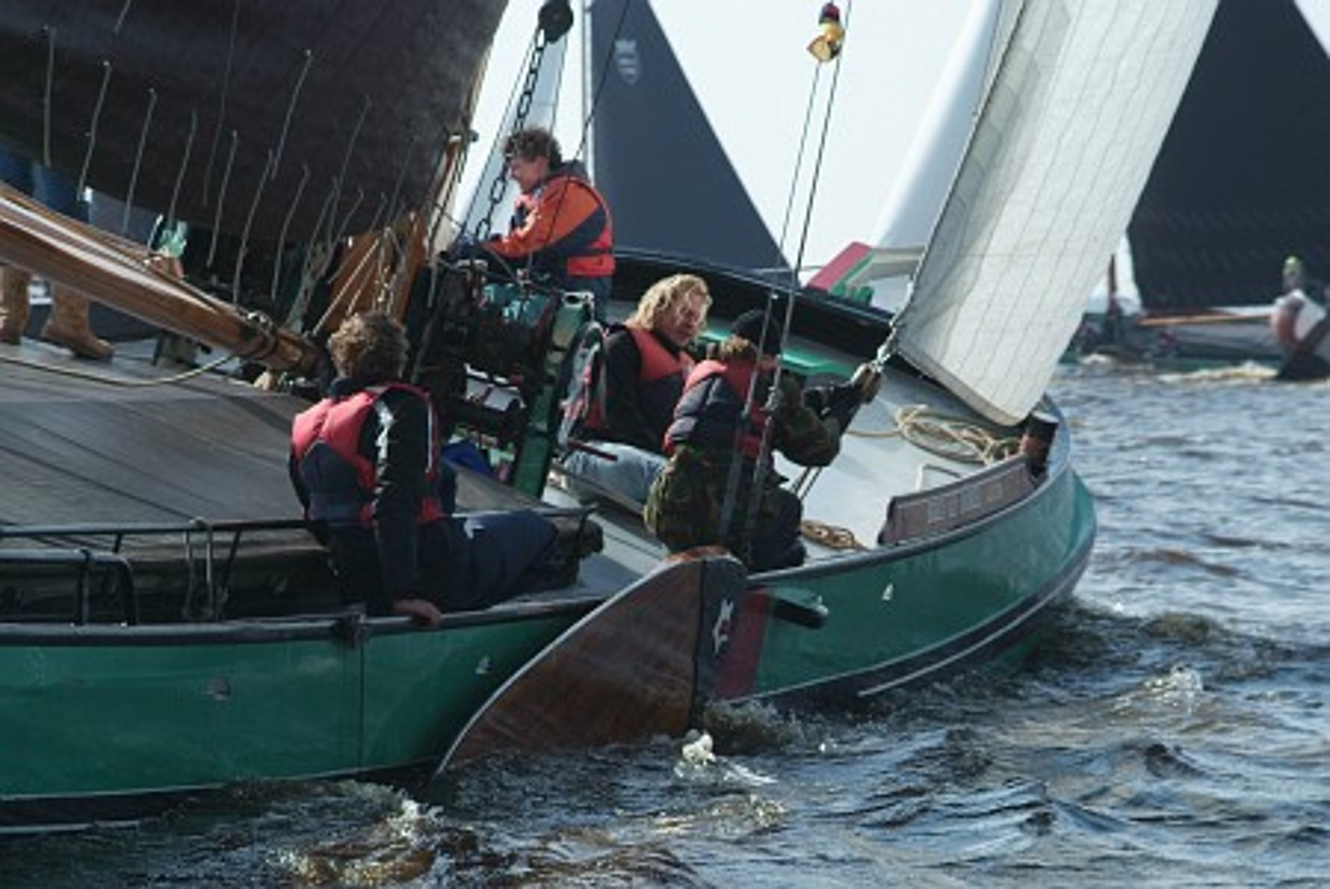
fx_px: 7507
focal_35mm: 203
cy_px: 444
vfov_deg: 6.8
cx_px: 665
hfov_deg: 10.1
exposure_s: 1/500
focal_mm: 135
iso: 400
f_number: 9.5
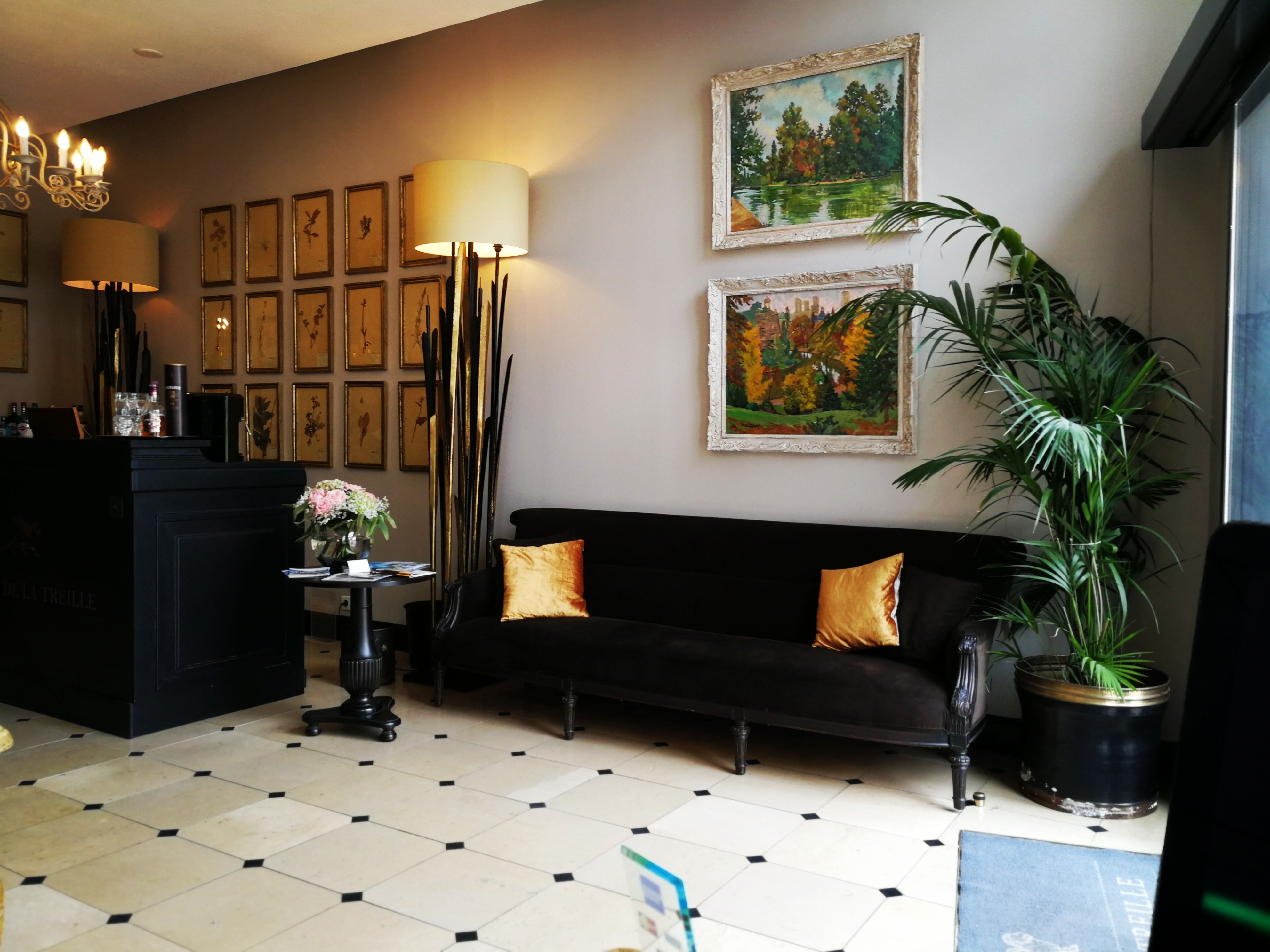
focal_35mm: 27
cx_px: 635
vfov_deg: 51.4
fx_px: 991
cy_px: 476
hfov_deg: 65.3
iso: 100
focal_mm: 3.95
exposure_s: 1/50
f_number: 4
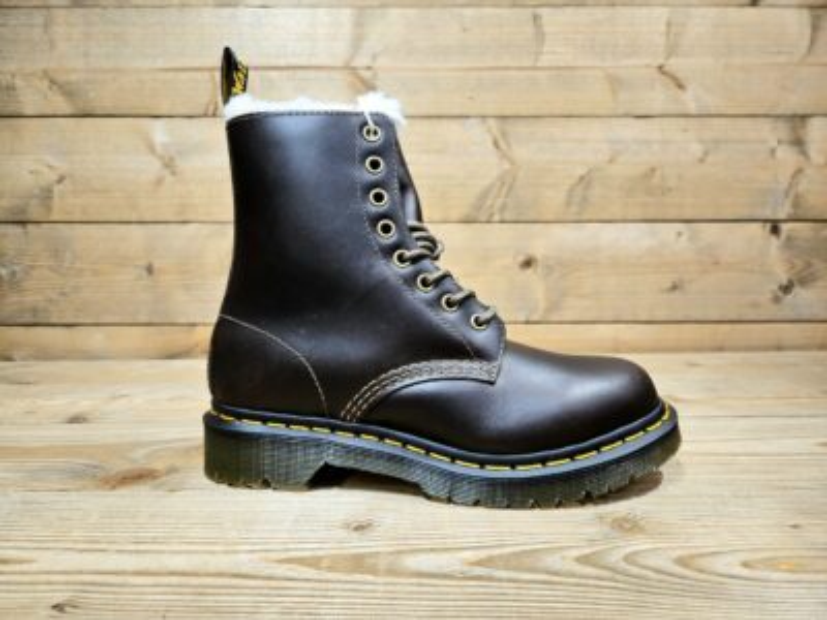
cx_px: 414
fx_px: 549
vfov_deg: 58.9
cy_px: 310
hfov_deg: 73.9
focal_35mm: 23
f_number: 1.8
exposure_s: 1/100
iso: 80
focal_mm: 5.4
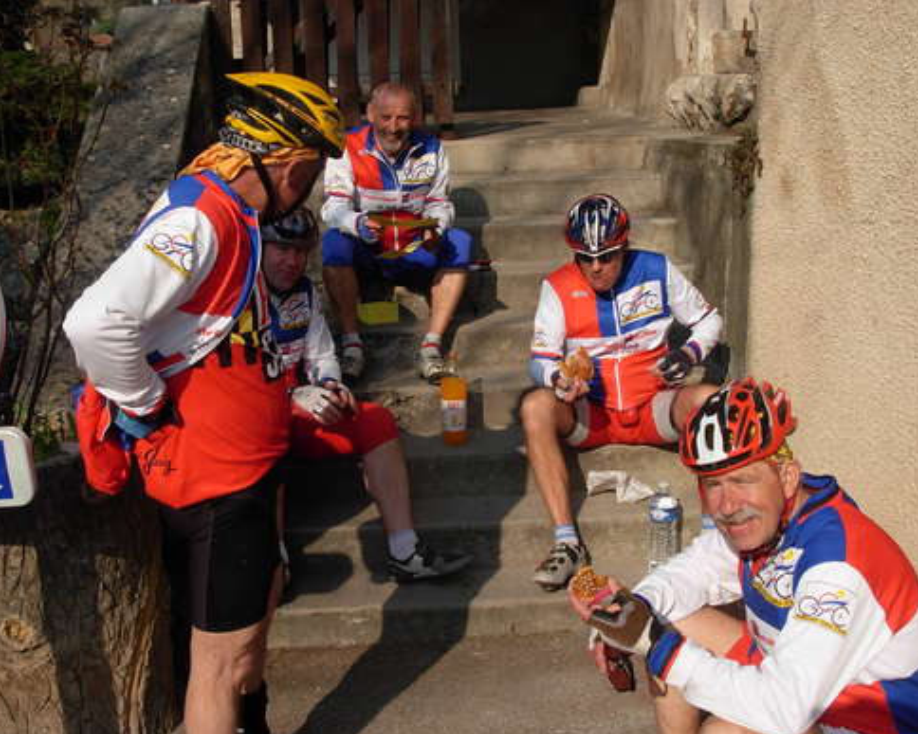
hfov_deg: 40.3
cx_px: 436
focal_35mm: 46
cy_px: 395
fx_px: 1250
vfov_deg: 32.7
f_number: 4.9
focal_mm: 6.3
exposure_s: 1/512
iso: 79
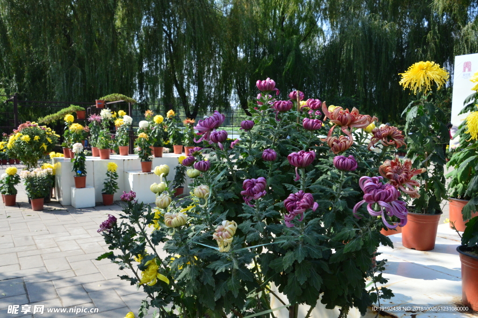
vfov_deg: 41.6
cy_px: 159
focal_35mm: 32
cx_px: 239
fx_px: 418
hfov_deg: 59.5
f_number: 16
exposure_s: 1/250
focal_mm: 21
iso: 640
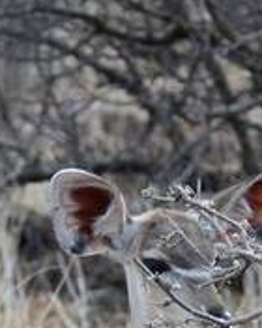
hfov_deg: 2.5
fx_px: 5990
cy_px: 529
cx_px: 78
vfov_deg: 3.1
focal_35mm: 618
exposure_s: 1/400
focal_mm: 110
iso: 450
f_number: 4.8
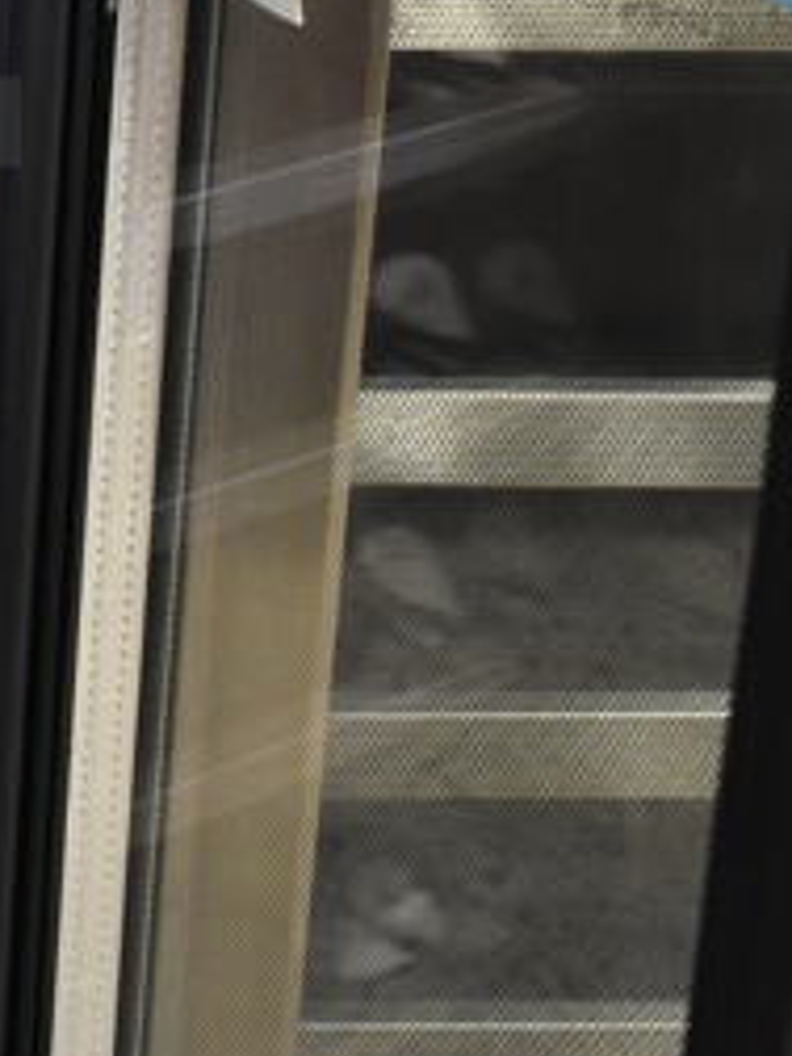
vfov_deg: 20.1
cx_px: -444
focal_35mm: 94
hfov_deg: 14.5
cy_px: -52
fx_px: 2868
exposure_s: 1/30
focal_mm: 18
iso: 2500
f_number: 3.5
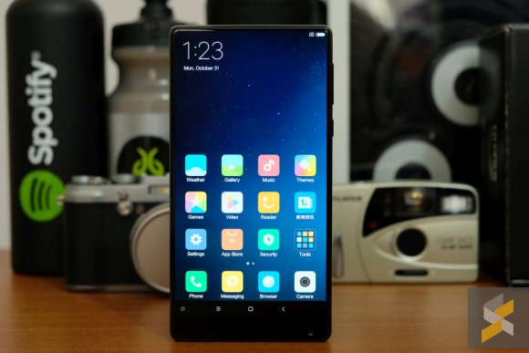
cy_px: 176
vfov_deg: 21.3
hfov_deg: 31.4
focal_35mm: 64
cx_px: 264
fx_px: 941
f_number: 4
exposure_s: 1/50
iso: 5000
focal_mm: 42.5
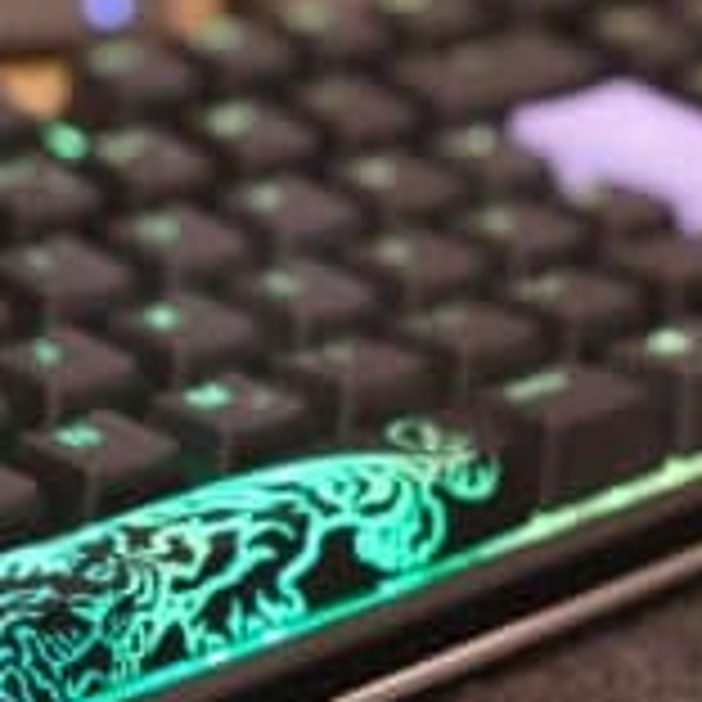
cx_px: 338
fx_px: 2730
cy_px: 526
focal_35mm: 119
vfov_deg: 14.6
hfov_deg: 14.7
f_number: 4
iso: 1600
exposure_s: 1/20
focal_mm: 37.6
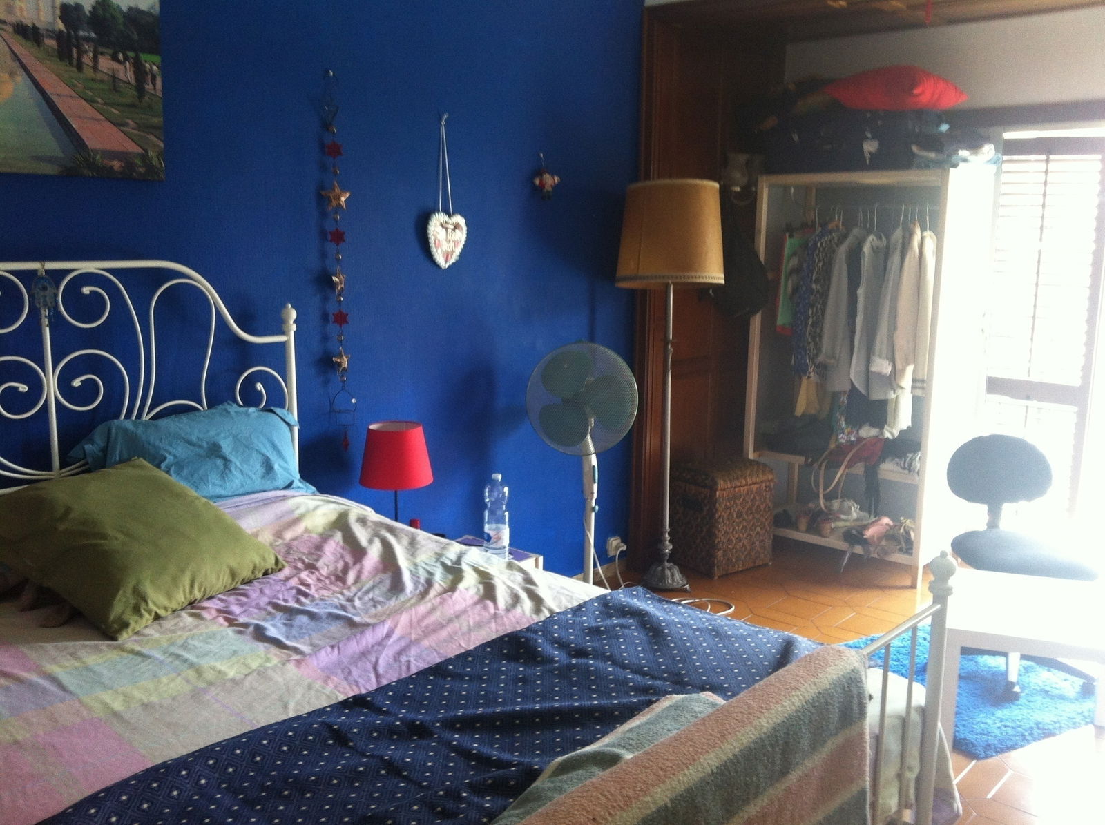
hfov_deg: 52.7
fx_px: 1116
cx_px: 552
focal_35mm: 35
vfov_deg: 40.6
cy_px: 412
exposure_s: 1/15
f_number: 2.8
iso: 125
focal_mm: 3.85
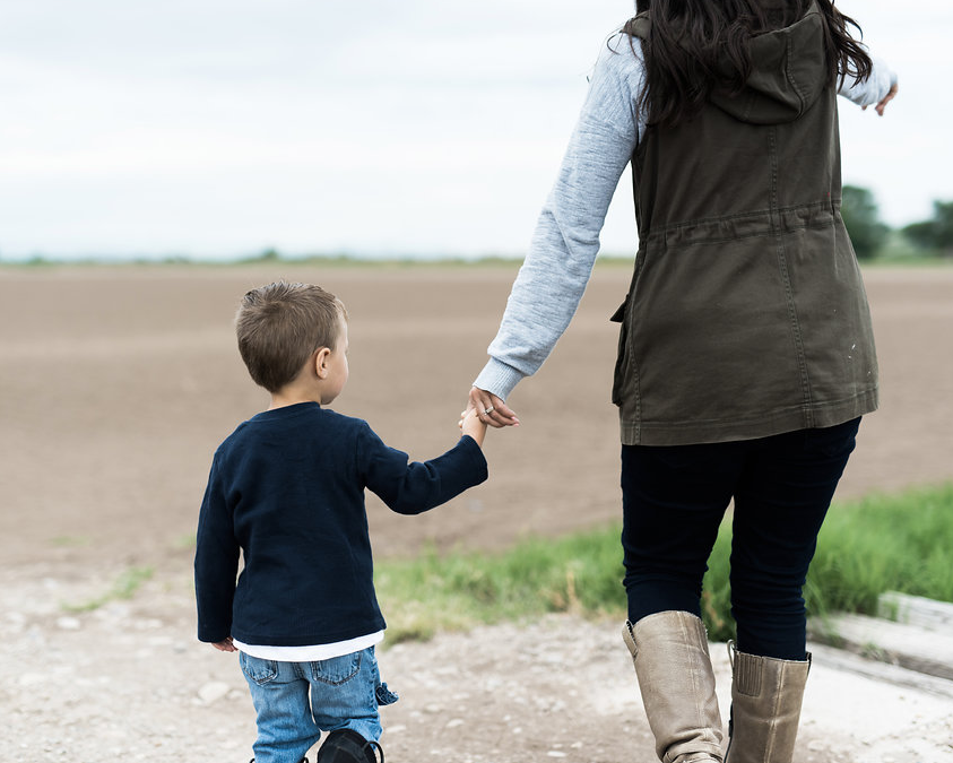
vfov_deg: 26.7
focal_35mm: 57
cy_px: 380
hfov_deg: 33.0
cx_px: 433
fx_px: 1608
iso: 200
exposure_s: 1/2000
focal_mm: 50
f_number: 1.8
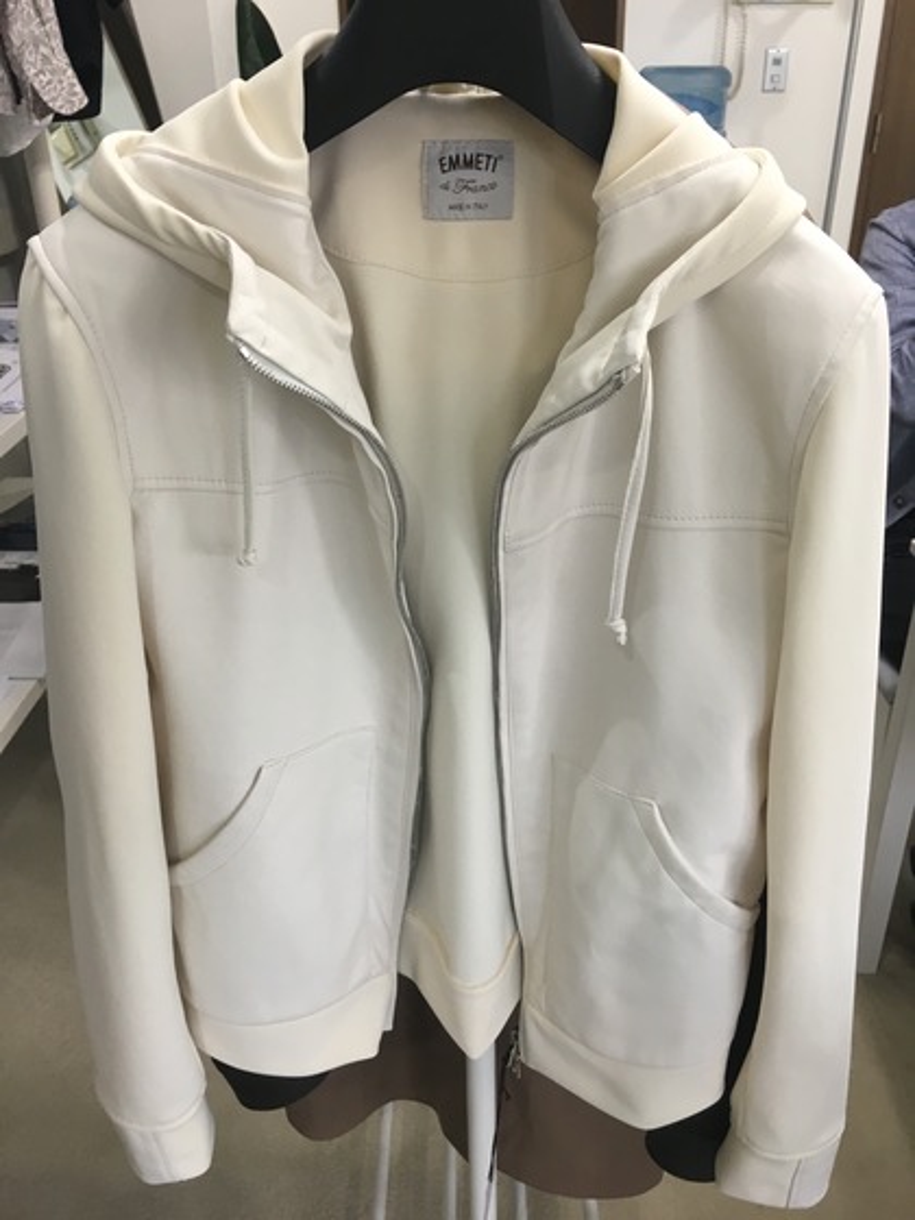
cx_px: 458
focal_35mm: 29
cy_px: 610
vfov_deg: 61.7
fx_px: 1022
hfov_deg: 48.2
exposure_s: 1/30
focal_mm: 4.15
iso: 64
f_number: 2.2
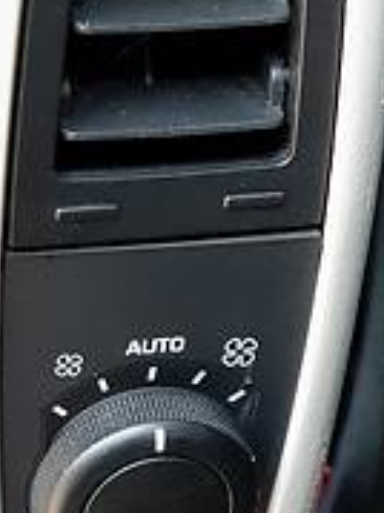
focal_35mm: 174
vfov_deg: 11.3
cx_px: 244
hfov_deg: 8.5
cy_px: 106
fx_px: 2577
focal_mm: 6
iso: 160
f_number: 2.4
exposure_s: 1/33
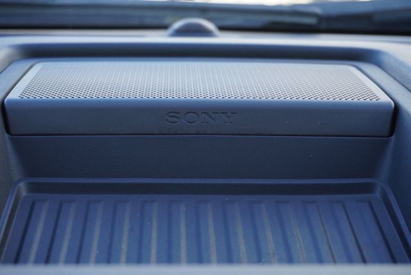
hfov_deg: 29.2
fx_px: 788
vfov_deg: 19.8
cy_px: 138
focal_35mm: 69
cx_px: 206
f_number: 5.6
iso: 200
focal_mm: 46
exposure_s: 1/80
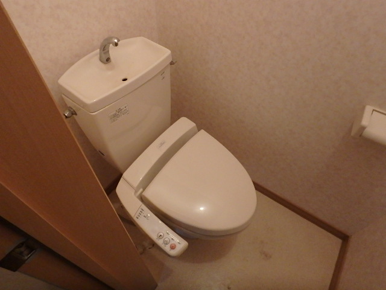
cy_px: 145
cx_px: 193
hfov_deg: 79.0
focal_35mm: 21
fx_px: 234
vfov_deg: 63.4
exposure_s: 1/30
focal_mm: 3.7
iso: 800
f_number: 3.5
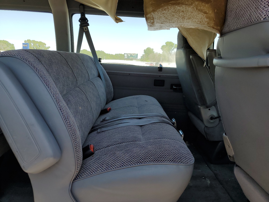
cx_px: 134
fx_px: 202
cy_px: 101
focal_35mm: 26
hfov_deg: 67.3
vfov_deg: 53.1
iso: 50
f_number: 1.5
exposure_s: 1/909
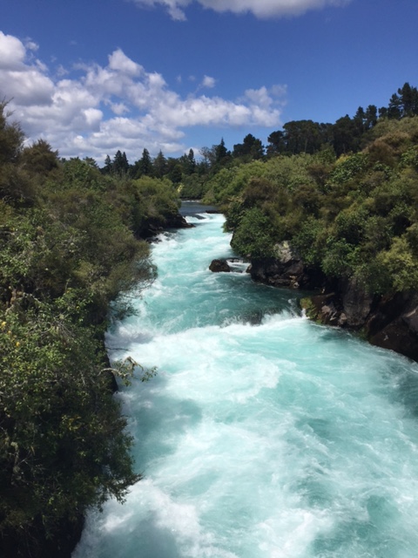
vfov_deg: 61.7
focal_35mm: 29
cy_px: 279
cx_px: 209
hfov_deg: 48.2
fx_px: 467
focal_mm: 4.15
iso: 32
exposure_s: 1/4950
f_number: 2.2
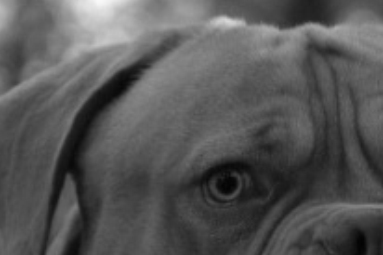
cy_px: 300
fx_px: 4063
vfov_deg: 3.6
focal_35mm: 382
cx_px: 286
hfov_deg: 5.4
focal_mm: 105
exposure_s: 1/60
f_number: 5.6
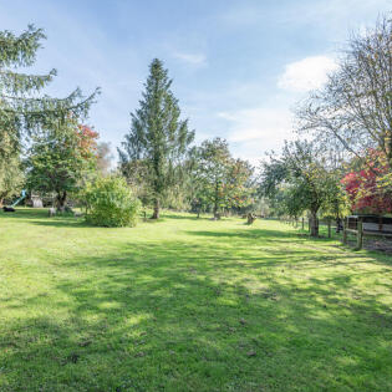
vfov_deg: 80.7
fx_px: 231
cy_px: 196
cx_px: 154
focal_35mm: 18
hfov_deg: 79.7
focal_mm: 14
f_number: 8
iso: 100
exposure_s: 1/125
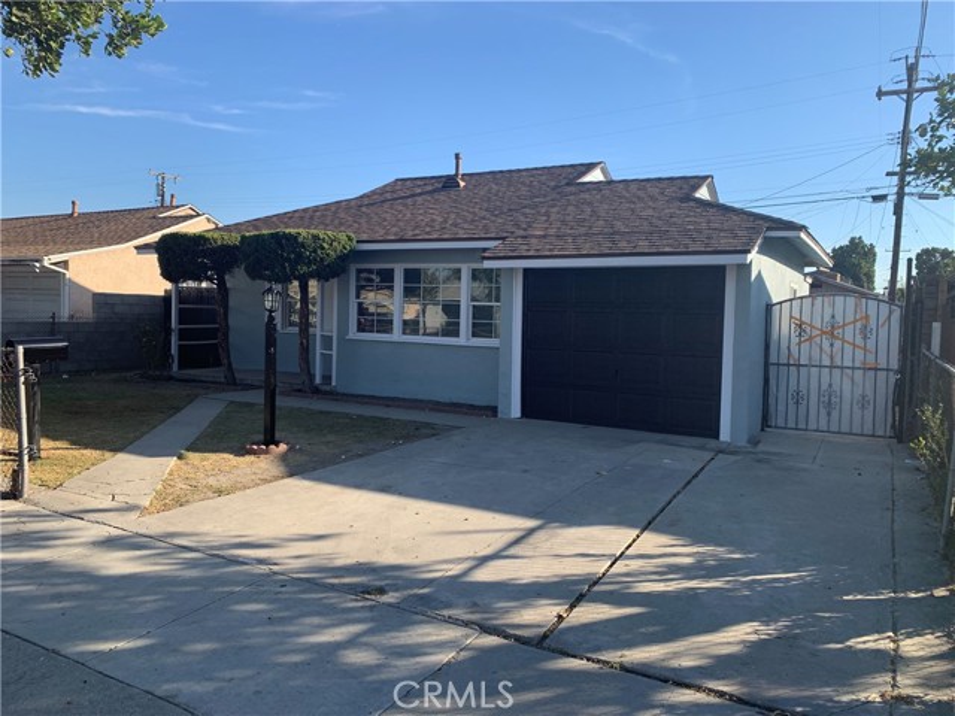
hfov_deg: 67.3
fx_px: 717
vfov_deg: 53.1
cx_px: 478
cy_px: 358
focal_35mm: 26
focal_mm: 4.25
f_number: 1.8
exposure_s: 1/1205
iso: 25
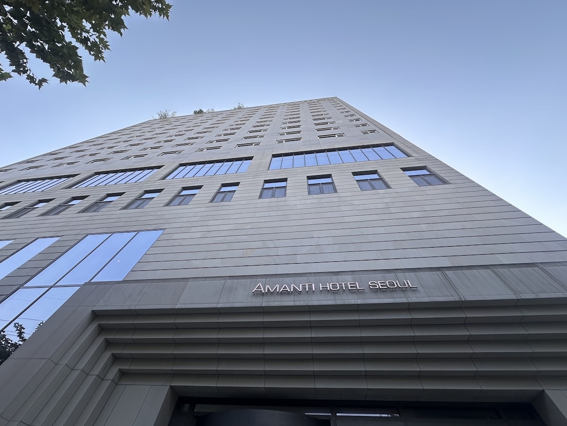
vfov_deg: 85.7
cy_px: 213
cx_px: 284
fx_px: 229
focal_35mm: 14
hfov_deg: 102.1
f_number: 2.2
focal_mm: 2.22
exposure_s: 1/303
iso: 40
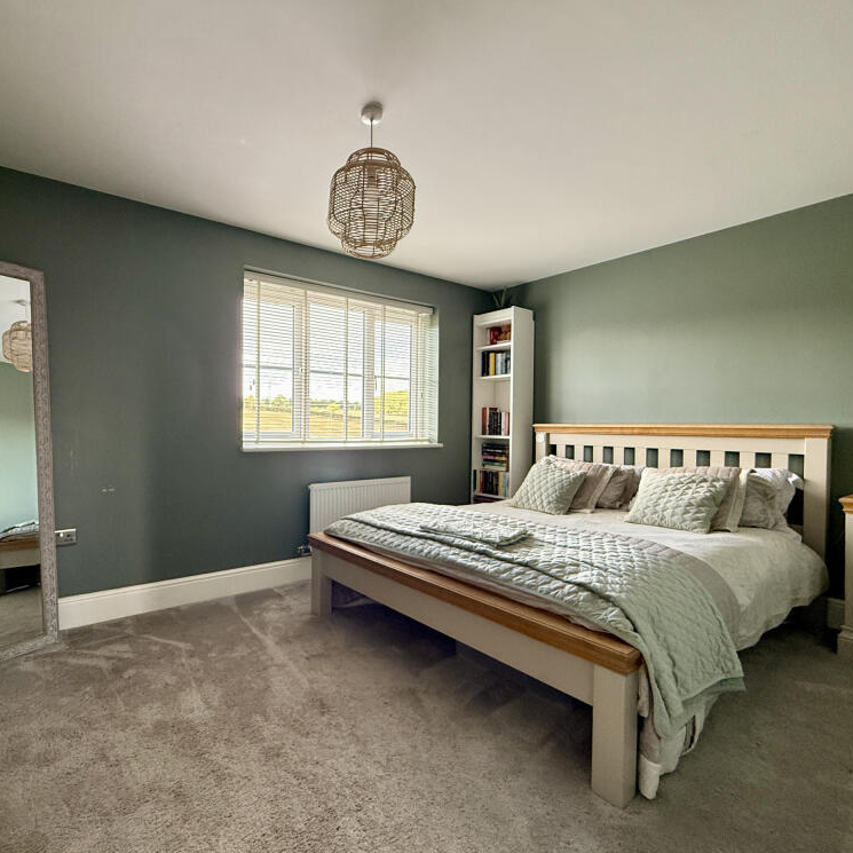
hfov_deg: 82.8
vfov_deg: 84.0
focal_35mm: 17
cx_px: 337
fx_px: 474
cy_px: 432
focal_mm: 2.22
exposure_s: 1/97
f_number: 2.2
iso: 320
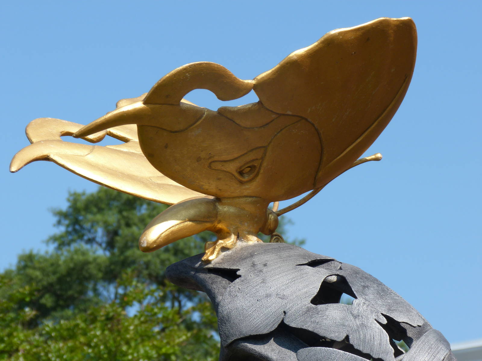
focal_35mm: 152
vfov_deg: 9.8
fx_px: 2116
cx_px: 241
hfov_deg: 13.0
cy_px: 180
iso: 80
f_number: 5.6
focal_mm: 27.3
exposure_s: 1/320
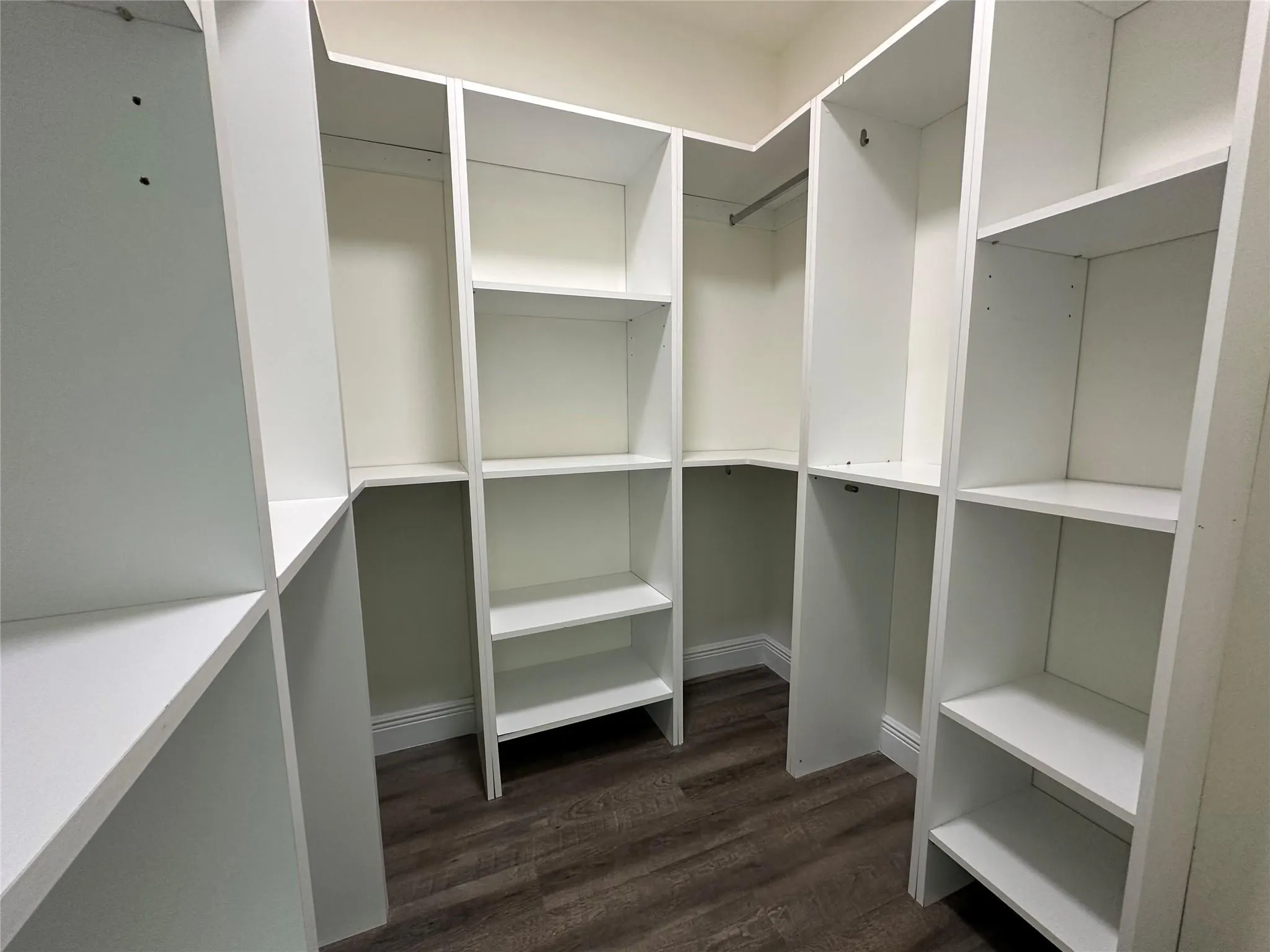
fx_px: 514
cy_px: 476
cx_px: 635
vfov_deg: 85.7
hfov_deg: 102.1
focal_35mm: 14
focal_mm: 2.22
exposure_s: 1/120
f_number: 2.2
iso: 250
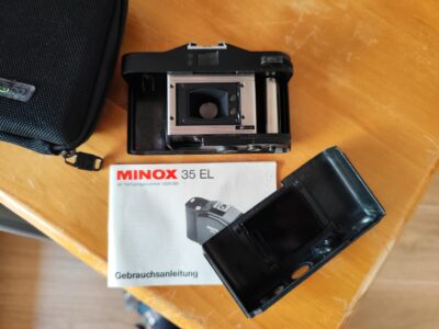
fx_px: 292
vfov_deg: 58.9
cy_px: 164
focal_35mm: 23
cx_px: 220
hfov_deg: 73.9
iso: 400
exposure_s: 1/50
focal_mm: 6.14
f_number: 1.65
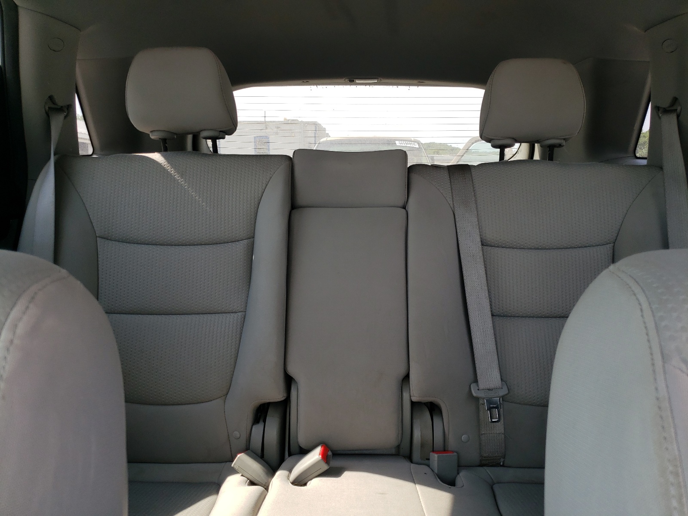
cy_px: 258
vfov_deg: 53.1
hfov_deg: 67.3
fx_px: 517
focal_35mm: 26
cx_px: 344
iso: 50
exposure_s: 1/263
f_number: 1.5
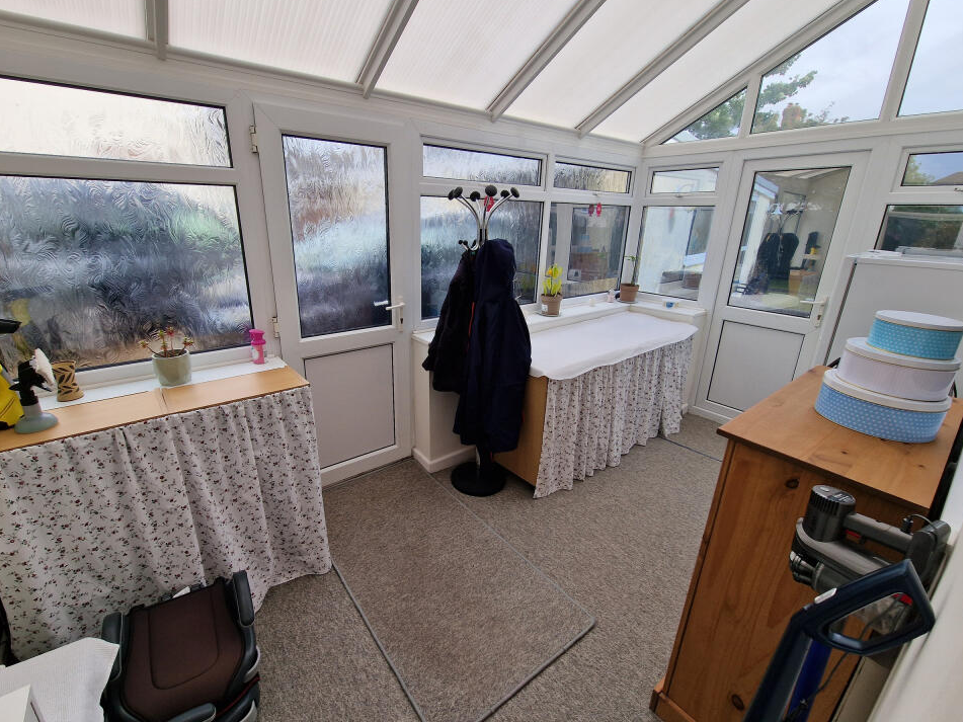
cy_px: 357
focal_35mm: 14
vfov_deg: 85.7
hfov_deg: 102.0
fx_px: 389
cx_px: 468
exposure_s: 1/708
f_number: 2.2
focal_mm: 2.2
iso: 50
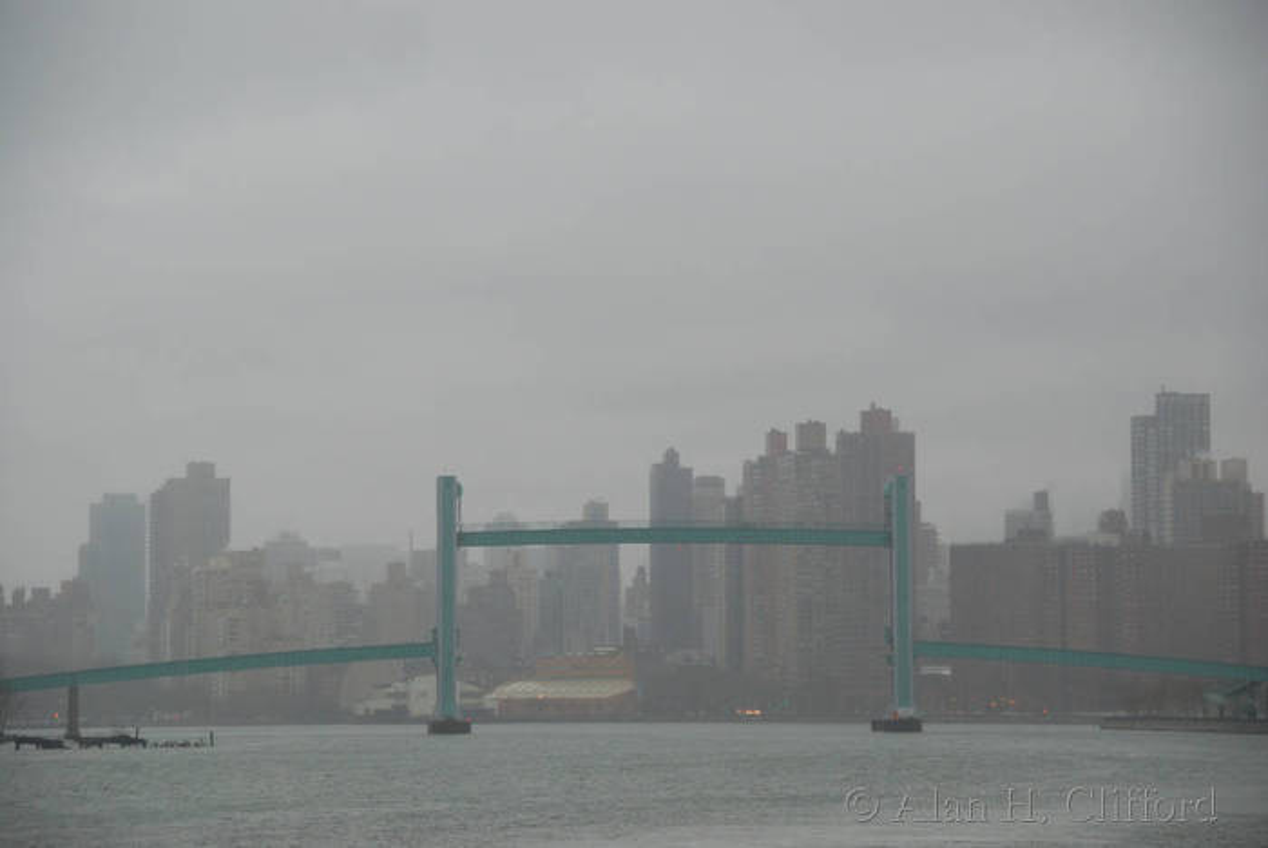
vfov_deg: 9.6
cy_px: 424
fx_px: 5023
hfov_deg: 14.4
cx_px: 634
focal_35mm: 142
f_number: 5.3
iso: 320
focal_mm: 95
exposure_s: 1/200
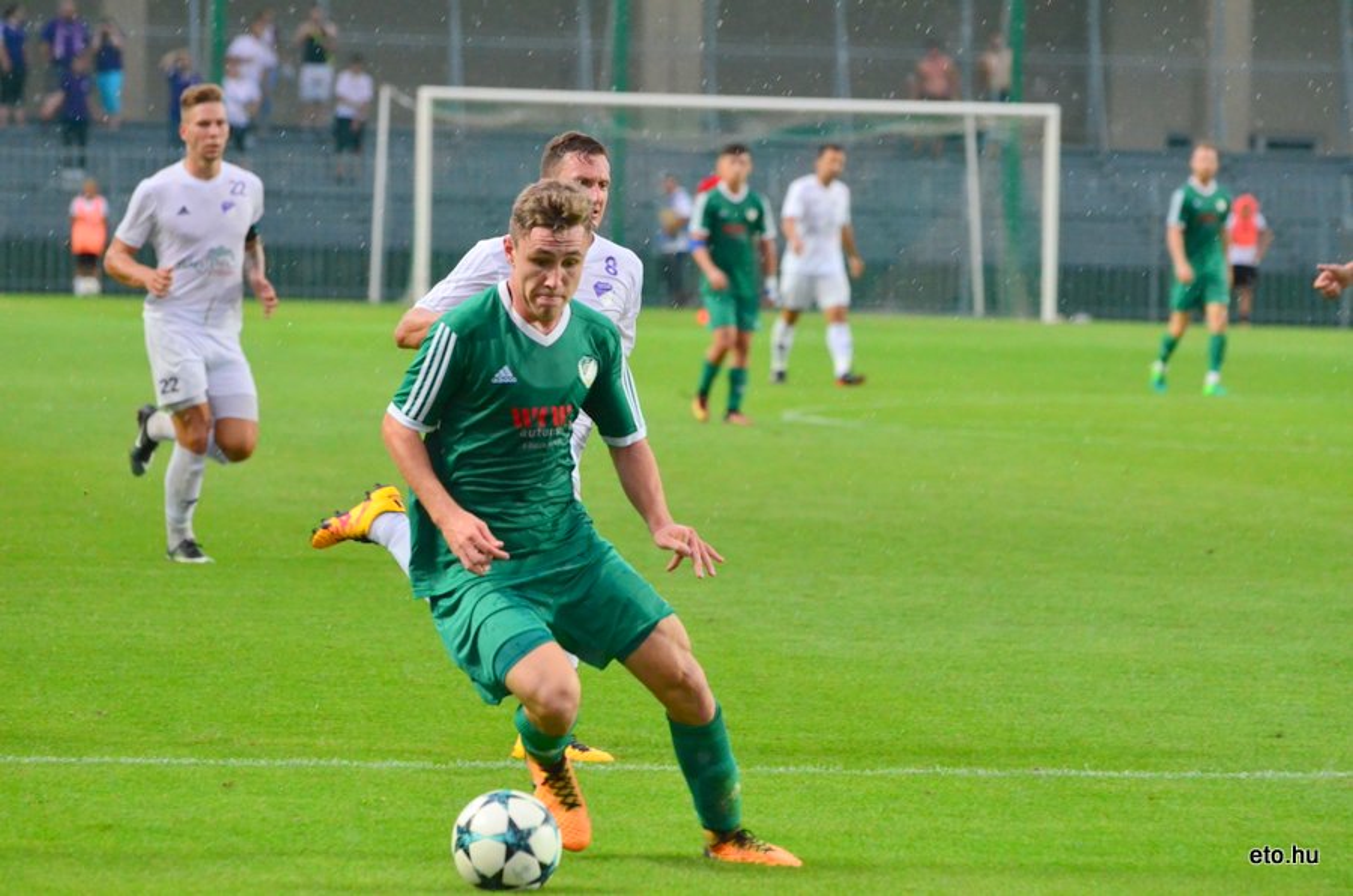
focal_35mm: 255
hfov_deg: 8.1
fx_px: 9563
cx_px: 676
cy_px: 448
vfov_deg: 5.4
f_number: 5
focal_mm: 170
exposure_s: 1/800
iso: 3200
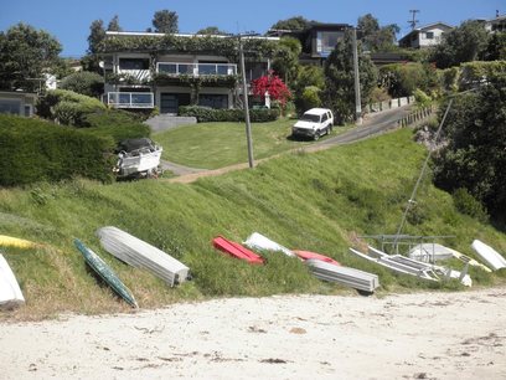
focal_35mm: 59
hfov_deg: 32.7
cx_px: 253
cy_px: 190
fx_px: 862
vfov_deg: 24.8
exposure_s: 1/80
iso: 64
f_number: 10.7
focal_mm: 10.5
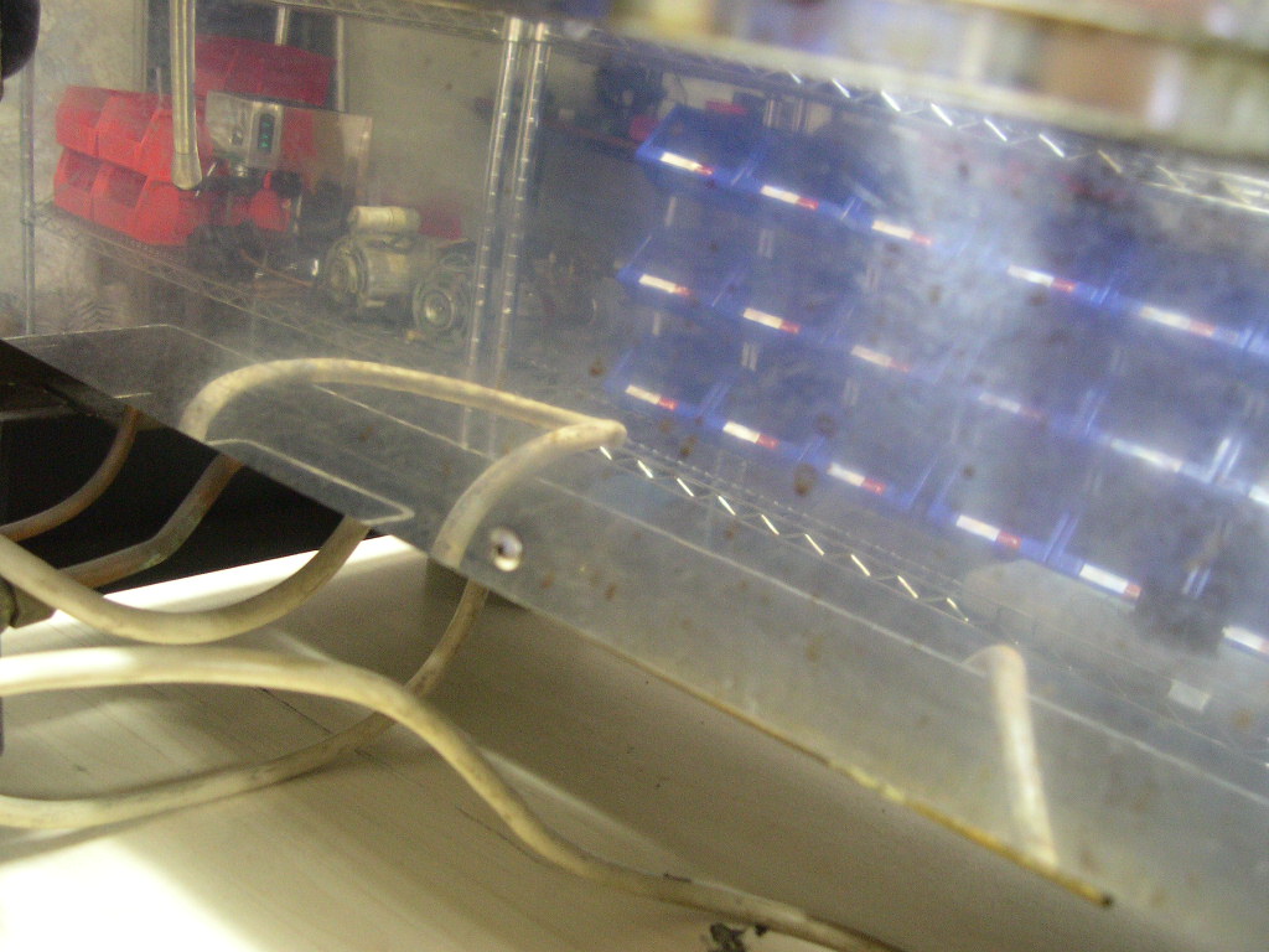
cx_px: 634
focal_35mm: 38
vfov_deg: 37.7
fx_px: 1393
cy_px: 476
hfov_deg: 49.0
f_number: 2.8
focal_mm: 8
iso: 388
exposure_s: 1/4.8
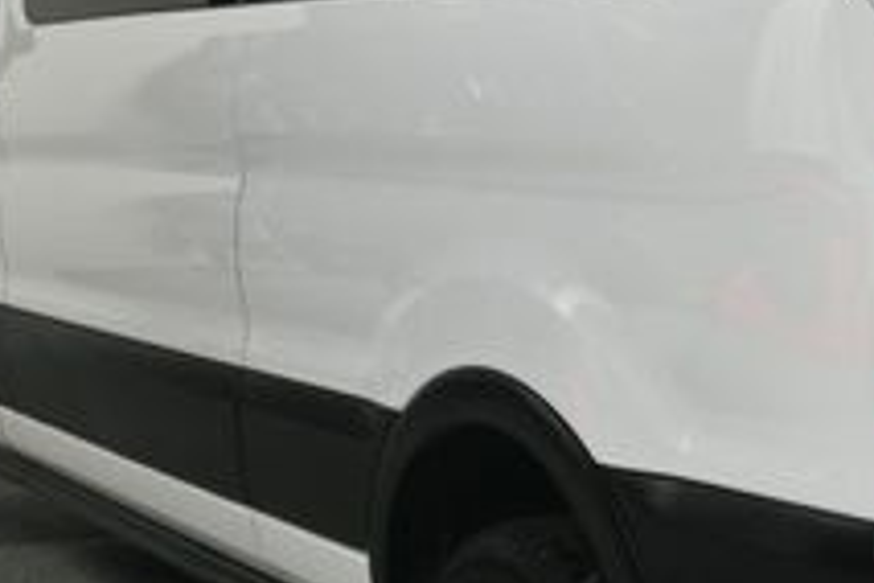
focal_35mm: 99
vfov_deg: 13.8
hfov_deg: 20.0
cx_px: 874
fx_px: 2403
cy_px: 259
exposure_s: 1/160
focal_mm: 22
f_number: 13
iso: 100
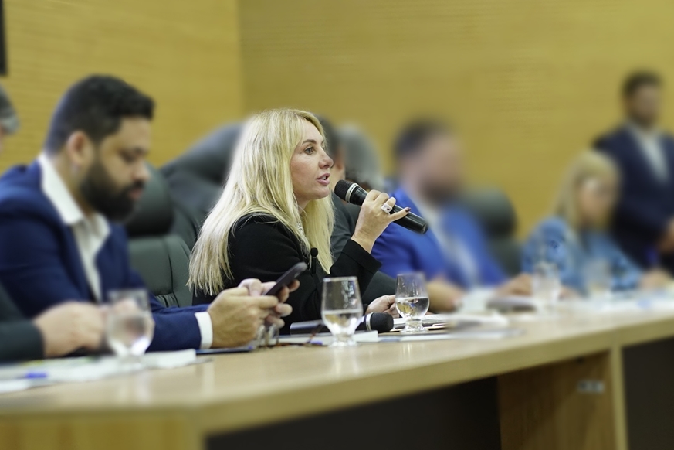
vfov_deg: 10.5
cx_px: 338
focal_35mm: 131
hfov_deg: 15.6
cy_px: 231
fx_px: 2452
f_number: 2
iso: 3200
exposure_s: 1/200
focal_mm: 85
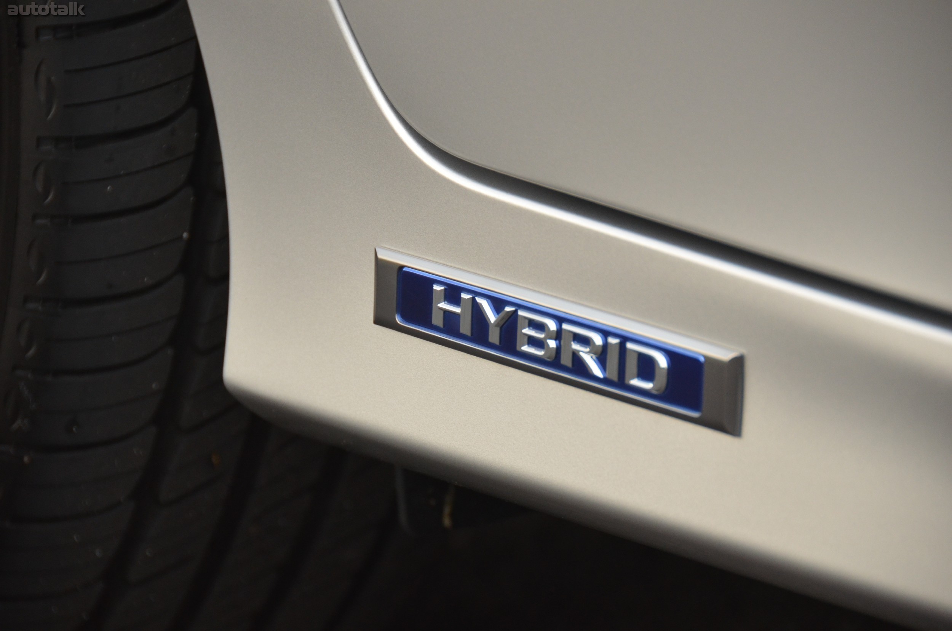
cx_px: 476
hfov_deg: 6.9
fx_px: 7917
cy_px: 316
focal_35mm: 300
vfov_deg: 4.6
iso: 900
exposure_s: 1/500
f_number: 5.6
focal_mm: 200
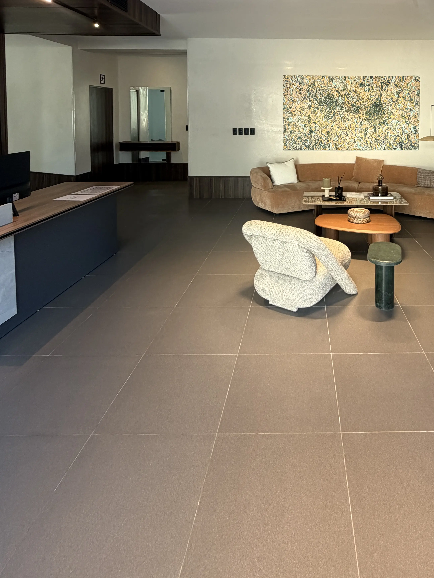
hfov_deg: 56.9
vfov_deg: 68.2
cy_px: 132
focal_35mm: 23
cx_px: 307
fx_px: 384
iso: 250
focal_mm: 2.22
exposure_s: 1/121
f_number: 2.2
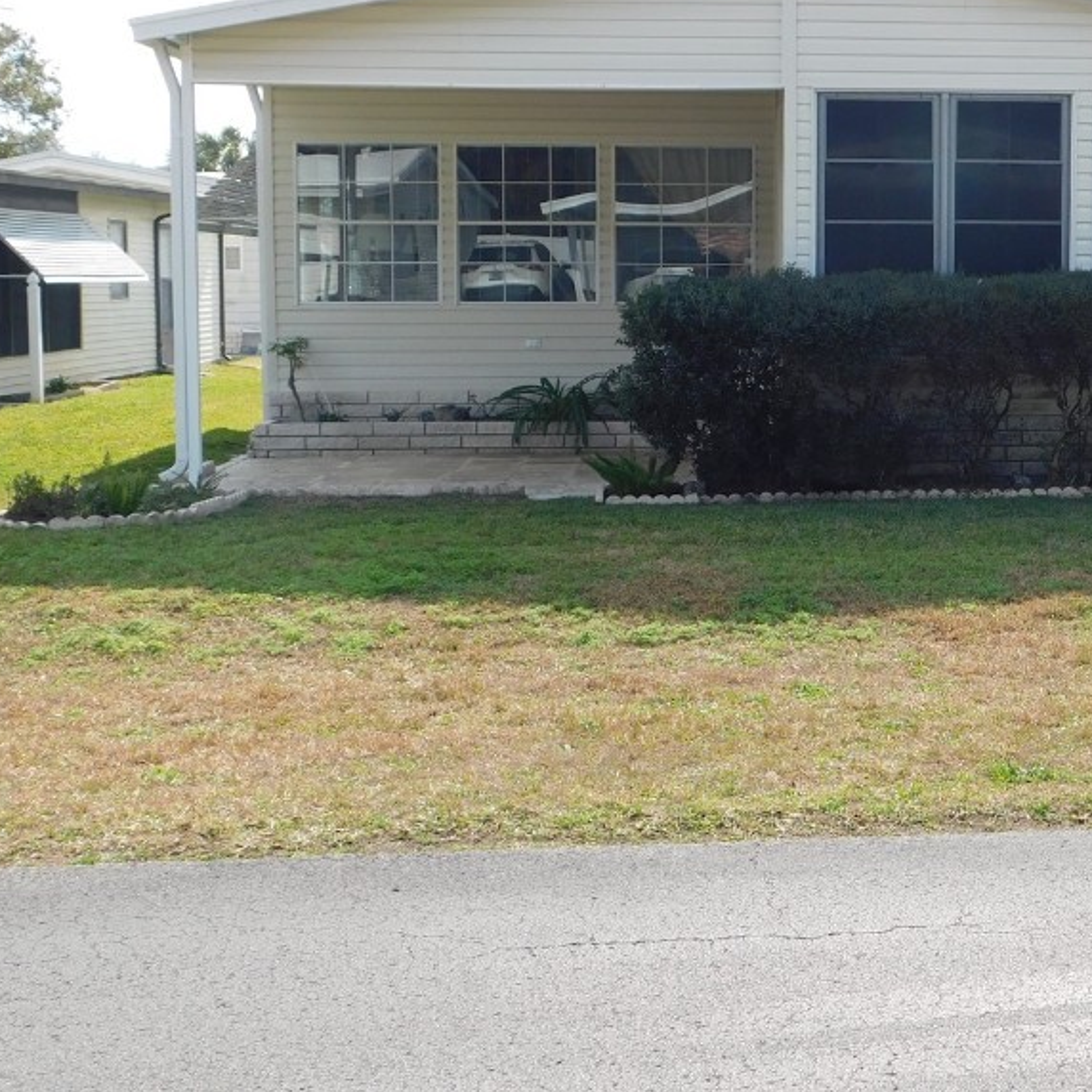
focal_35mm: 57
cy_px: 378
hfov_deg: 29.0
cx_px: 947
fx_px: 2034
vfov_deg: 29.9
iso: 125
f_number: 3.5
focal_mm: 6.3
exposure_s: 1/640
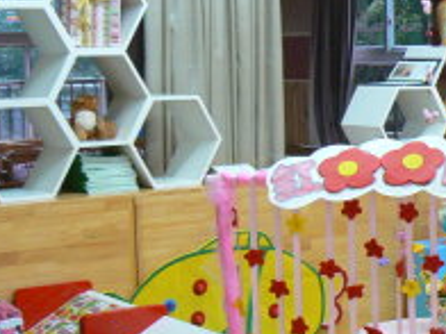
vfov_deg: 16.4
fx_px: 1160
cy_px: 176
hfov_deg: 21.0
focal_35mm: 90
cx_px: 455
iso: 200
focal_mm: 6
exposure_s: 1/25
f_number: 2.8
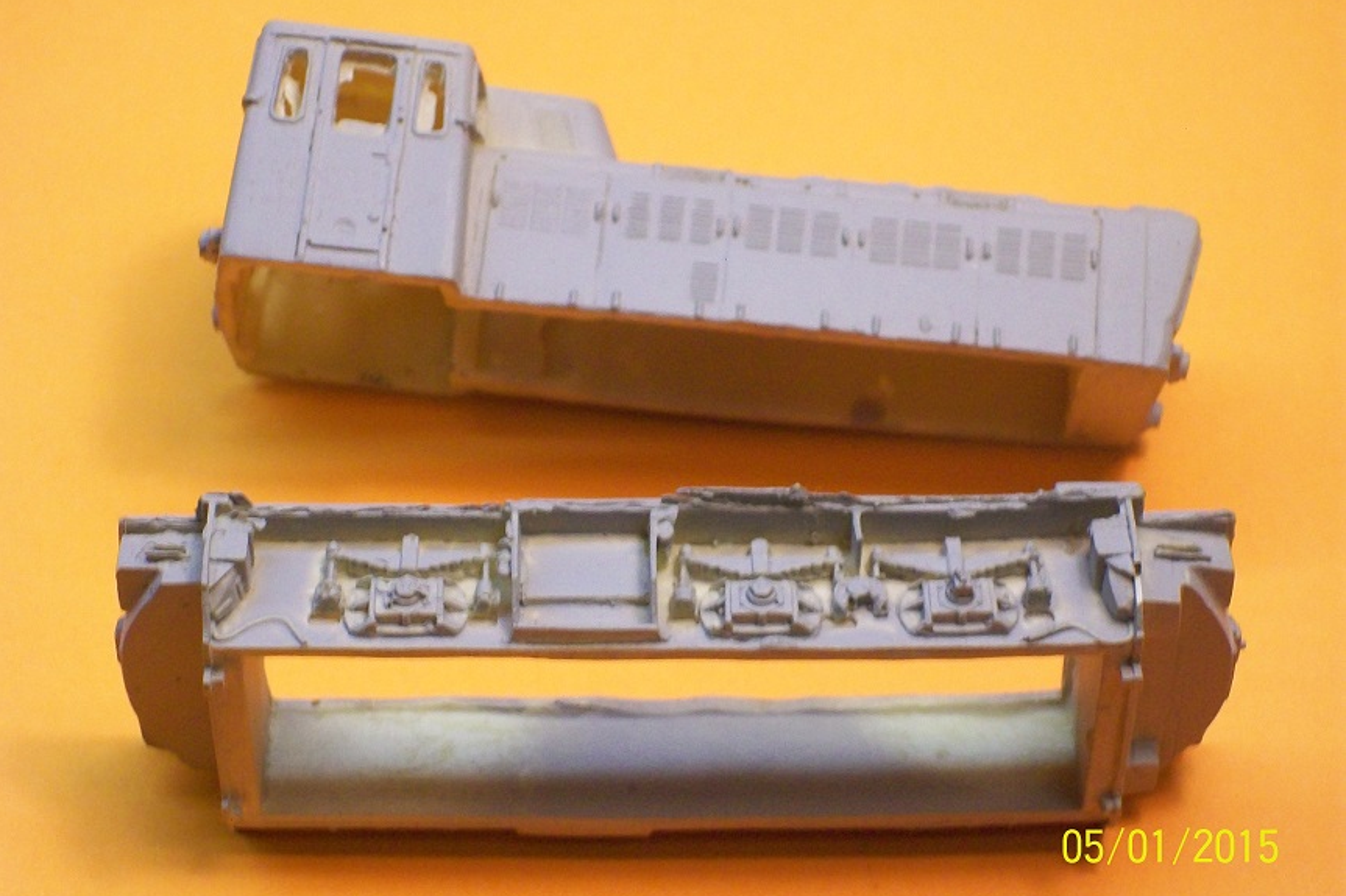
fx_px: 4224
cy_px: 453
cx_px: 671
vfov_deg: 12.1
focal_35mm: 113
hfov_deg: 18.1
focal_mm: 18
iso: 160
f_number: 4.8
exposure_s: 1/25
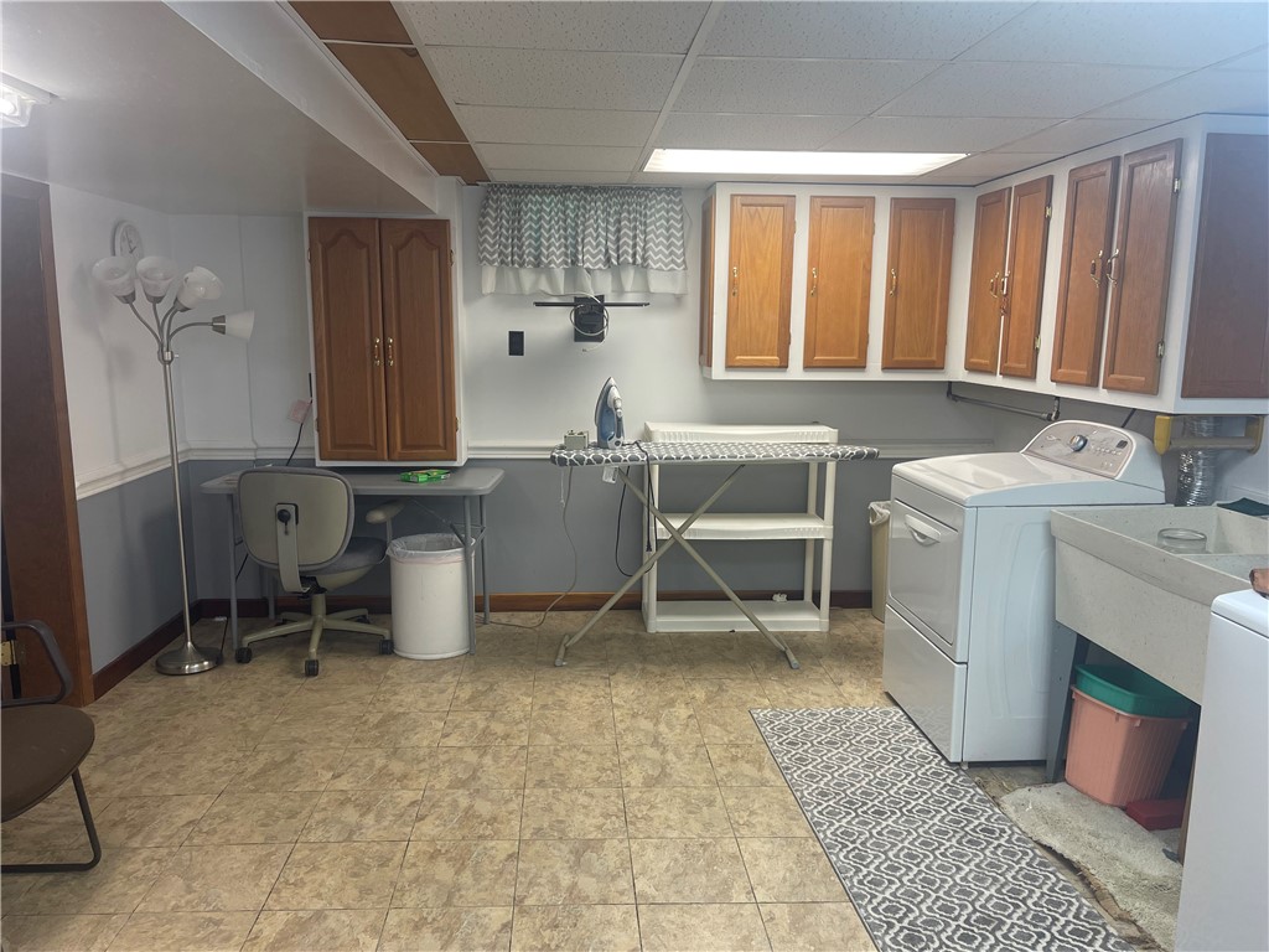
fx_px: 916
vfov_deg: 54.9
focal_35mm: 25
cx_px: 634
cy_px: 476
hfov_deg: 69.4
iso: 80
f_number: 1.6
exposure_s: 1/120
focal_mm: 5.1
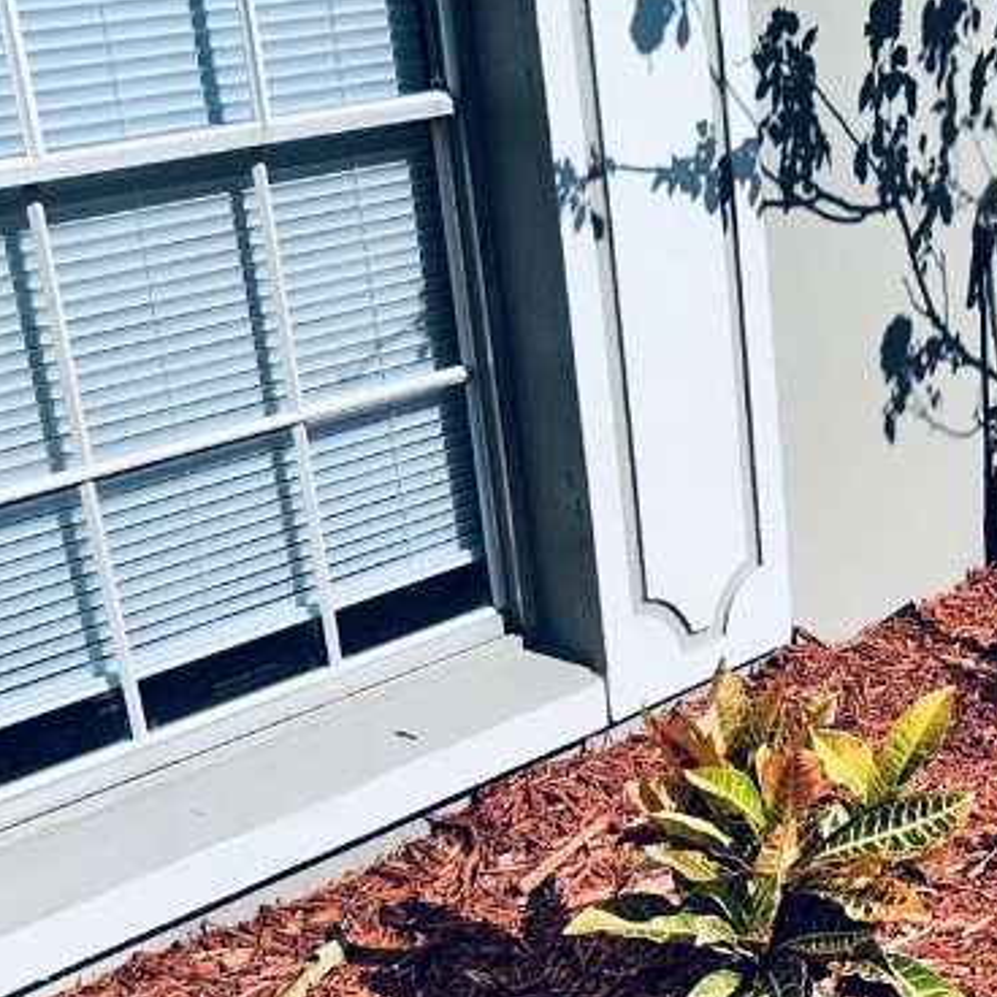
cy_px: 574
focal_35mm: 64
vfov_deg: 26.9
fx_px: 2085
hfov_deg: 25.8
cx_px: 948
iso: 32
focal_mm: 5.7
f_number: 1.5
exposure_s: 1/12658
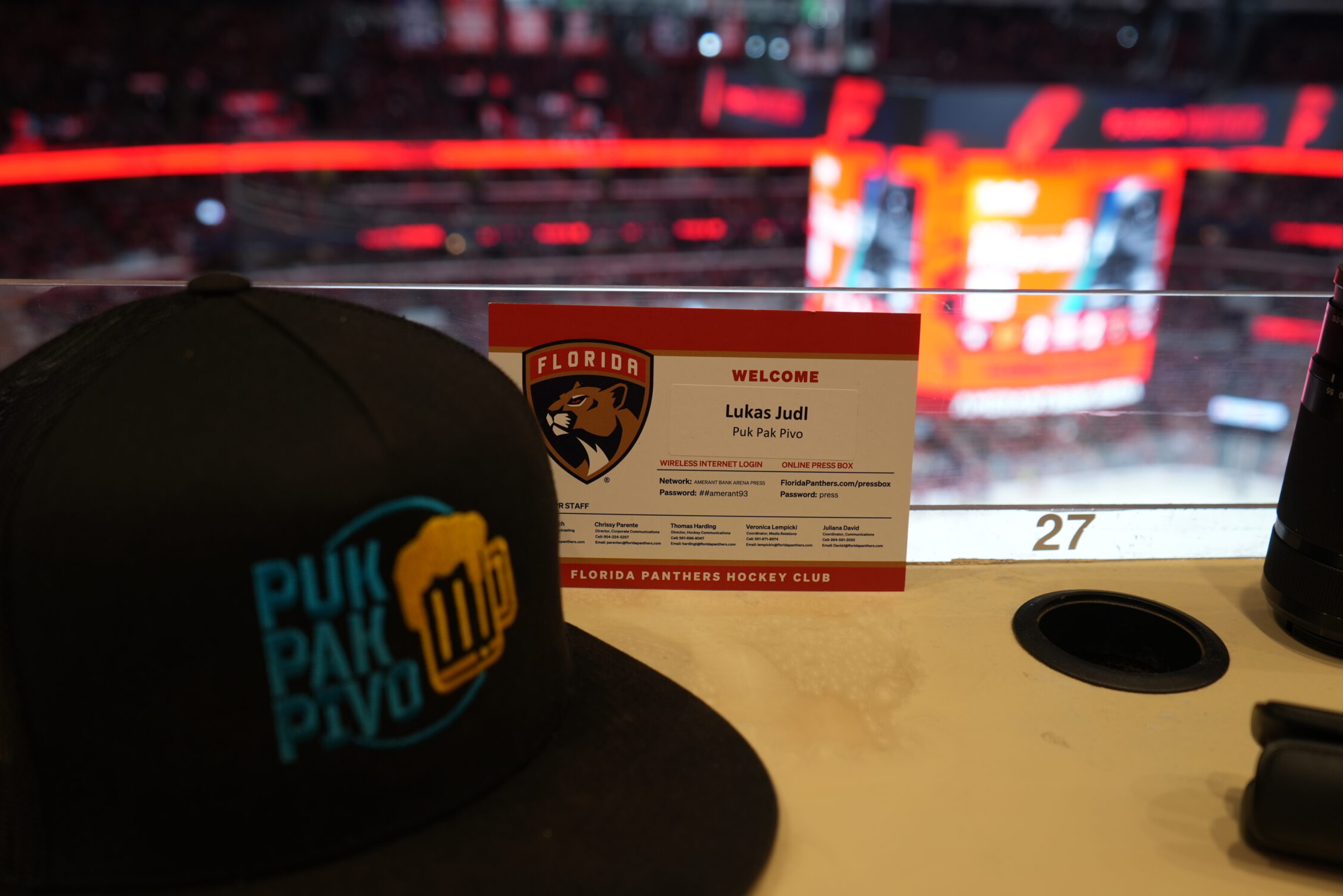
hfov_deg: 58.7
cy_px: 483
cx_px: 698
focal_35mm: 32
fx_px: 1194
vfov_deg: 41.1
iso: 320
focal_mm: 28
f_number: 4
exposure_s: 1/60
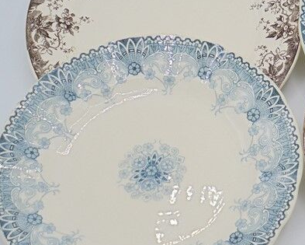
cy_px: 96
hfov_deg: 19.4
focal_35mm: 96
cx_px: 299
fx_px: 867
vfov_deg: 16.0
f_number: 4.5
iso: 100
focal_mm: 7.8
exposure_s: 1/250
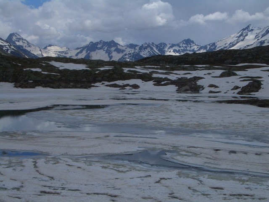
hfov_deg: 31.2
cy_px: 101
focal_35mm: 62
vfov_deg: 23.7
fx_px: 482
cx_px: 134
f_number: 5.6
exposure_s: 1/1250
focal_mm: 10.2
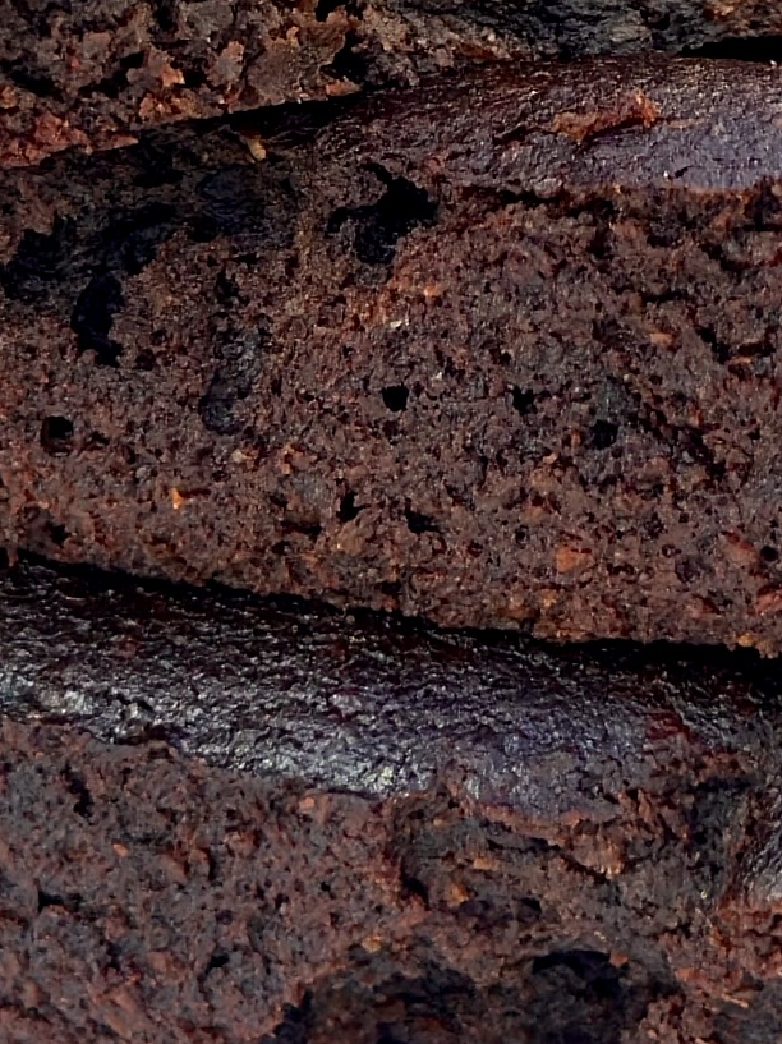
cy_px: -55
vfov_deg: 8.3
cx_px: 427
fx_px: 7144
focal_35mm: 237
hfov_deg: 6.3
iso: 80
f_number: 1.78
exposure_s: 1/221
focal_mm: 6.86
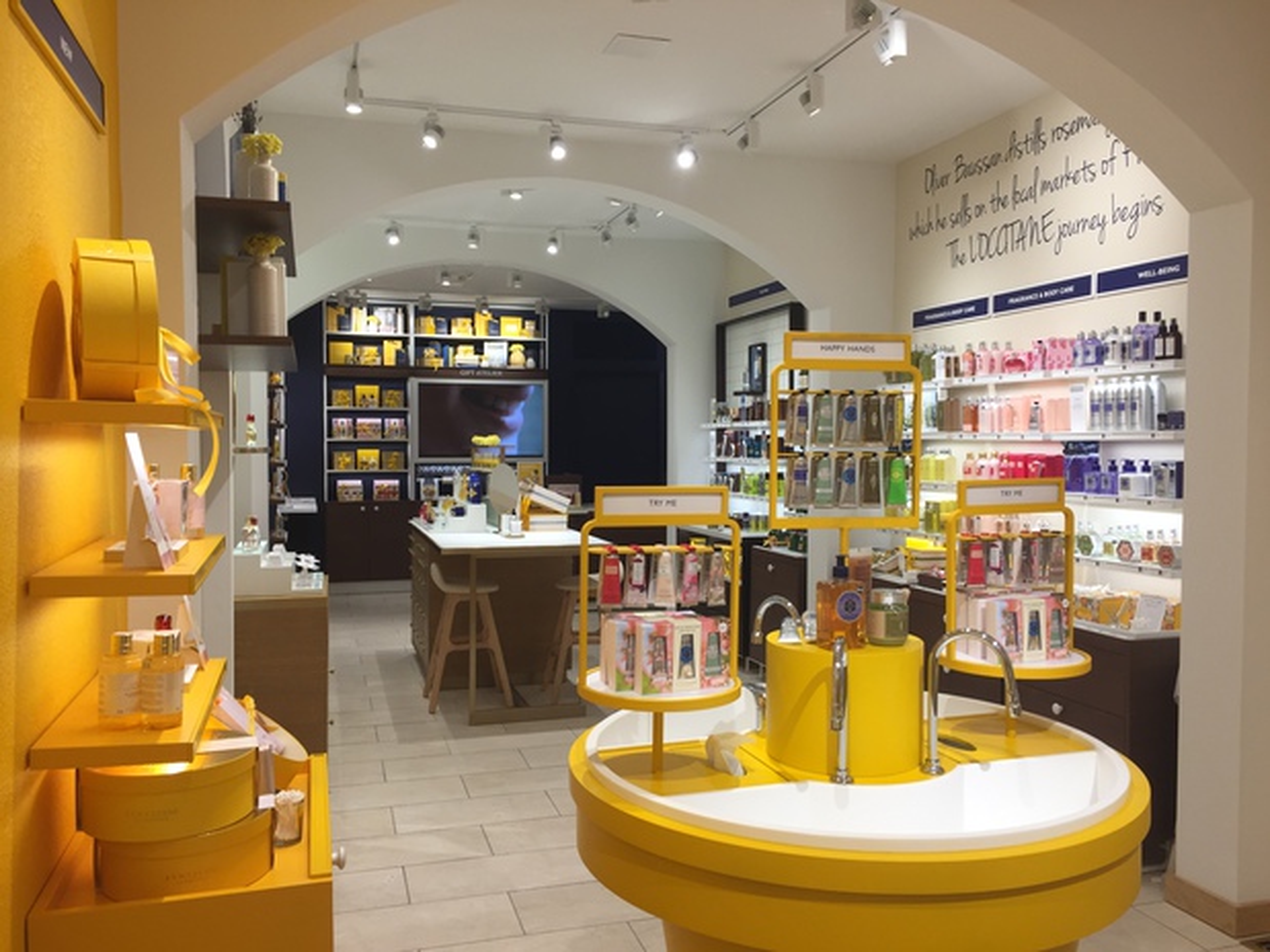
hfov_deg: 61.7
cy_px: 476
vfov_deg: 48.2
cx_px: 635
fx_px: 1064
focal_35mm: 29
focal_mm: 4.15
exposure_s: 1/120
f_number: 2.2
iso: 40
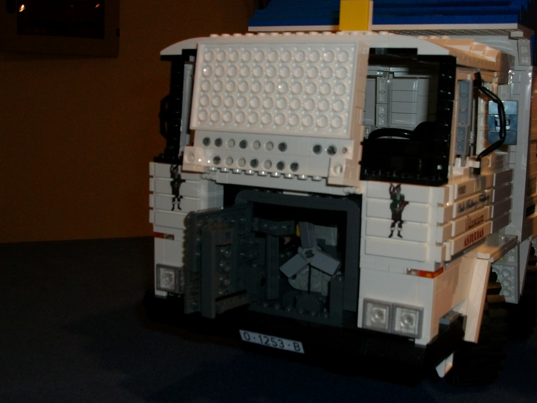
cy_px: 210
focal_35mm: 47
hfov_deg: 40.2
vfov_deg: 30.9
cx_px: 325
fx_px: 729
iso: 125
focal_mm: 5.7
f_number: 2.9
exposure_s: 1/40
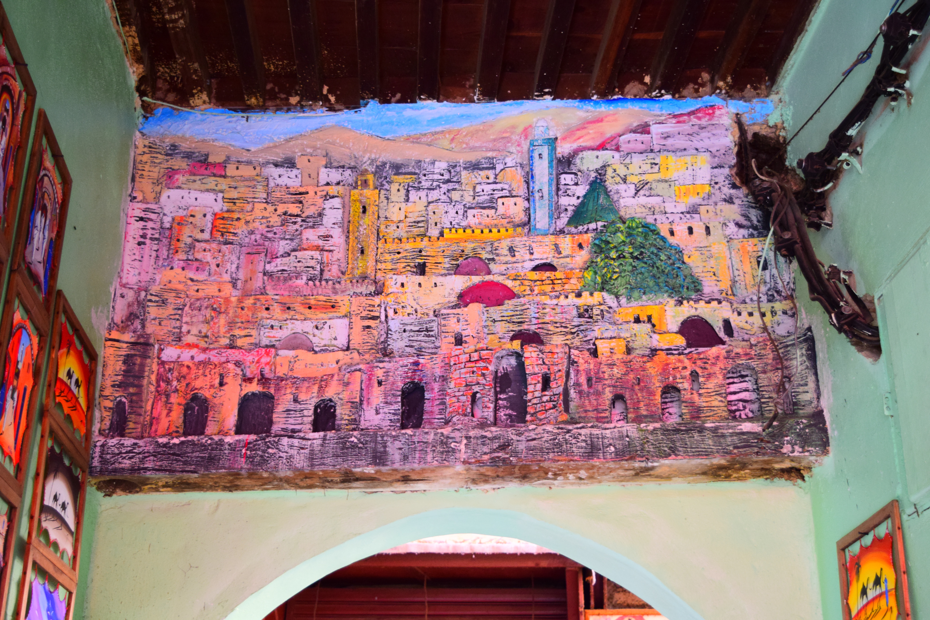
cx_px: 465
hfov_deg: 42.3
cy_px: 310
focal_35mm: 46
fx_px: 1201
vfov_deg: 28.9
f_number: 4.2
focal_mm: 31
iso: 800
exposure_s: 1/60
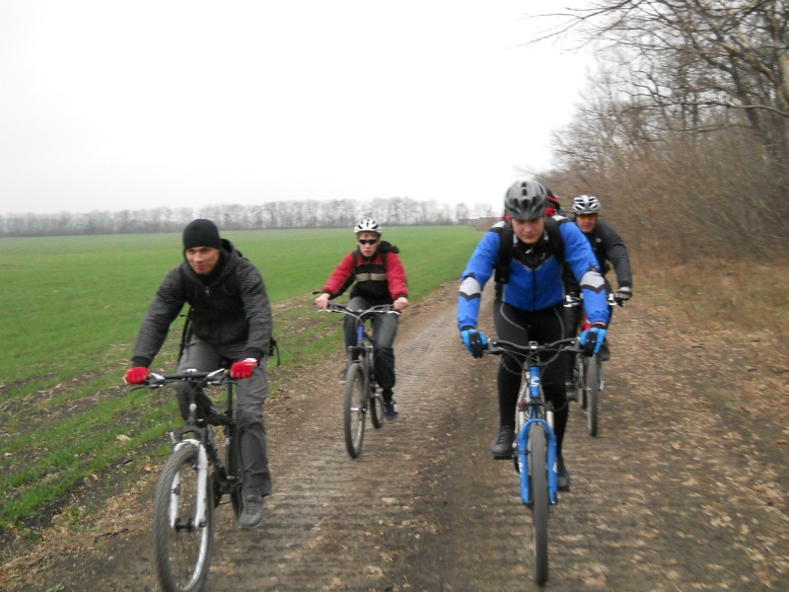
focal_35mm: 41
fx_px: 935
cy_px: 296
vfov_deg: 35.1
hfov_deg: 45.8
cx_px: 394
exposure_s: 1/200
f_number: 3.1
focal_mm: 6.72
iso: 400
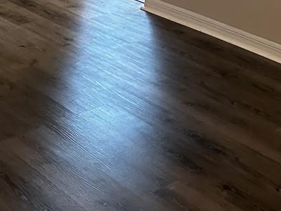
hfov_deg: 20.8
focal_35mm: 93
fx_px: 755
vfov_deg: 14.0
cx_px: 231
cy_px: -174
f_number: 1.78
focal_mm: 6.86
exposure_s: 1/60
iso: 500
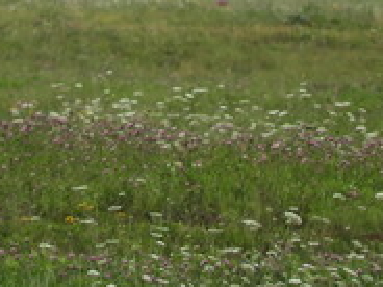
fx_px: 41192
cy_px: -119
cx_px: 50
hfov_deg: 0.5
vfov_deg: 0.4
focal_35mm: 3723
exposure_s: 1/500
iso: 100
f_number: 5.6
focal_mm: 197.1
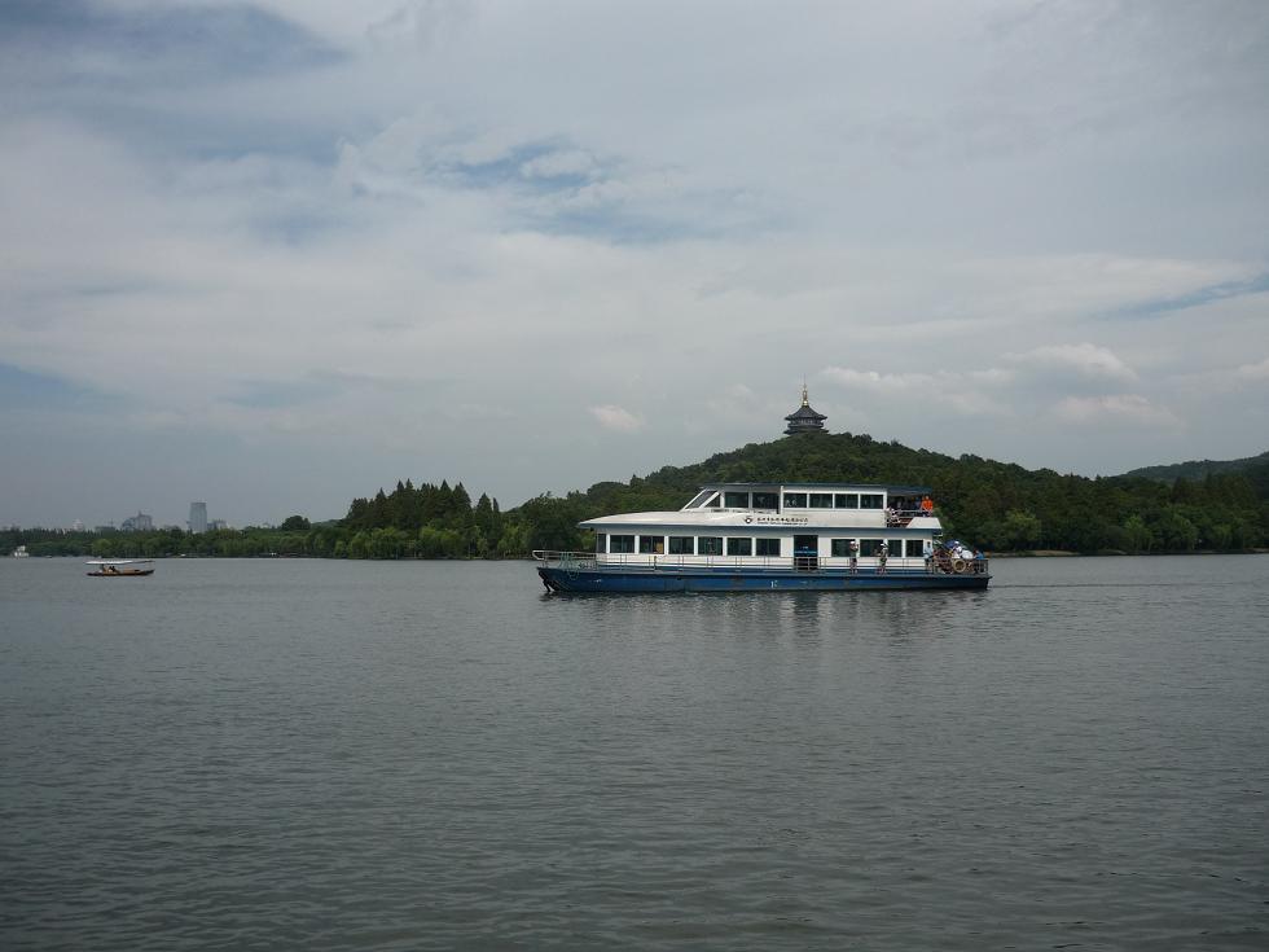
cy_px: 476
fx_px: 1210
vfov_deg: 42.9
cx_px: 634
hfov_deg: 55.4
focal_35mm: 33
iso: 100
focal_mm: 5.5
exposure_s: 1/400
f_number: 8
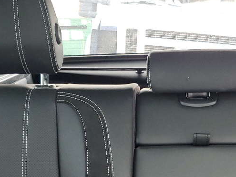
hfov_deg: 23.0
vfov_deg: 17.1
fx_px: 573
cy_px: 187
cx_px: 186
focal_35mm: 84
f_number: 1.5
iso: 131
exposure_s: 1/60.2
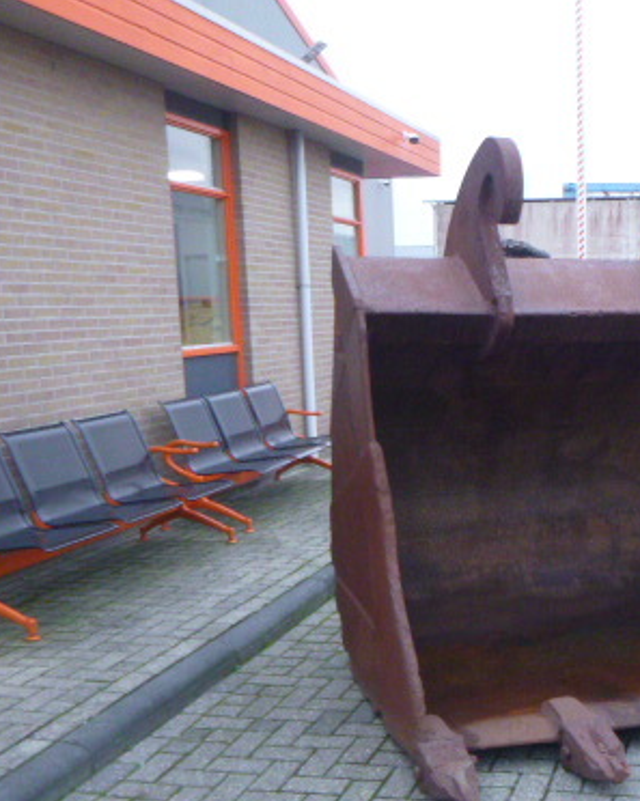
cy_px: 456
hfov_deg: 33.5
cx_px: 593
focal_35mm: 42
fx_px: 996
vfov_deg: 43.7
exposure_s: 1/30
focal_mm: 4.5
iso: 400
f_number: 3.9
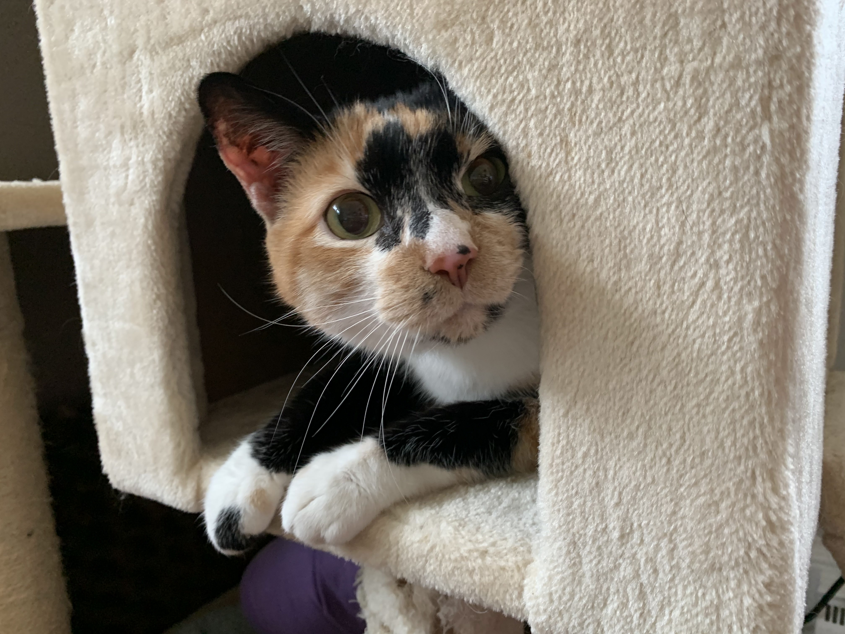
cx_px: 422
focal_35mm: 26
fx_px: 635
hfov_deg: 67.3
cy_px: 317
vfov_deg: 53.1
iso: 320
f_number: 1.8
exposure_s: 1/60
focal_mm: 4.25
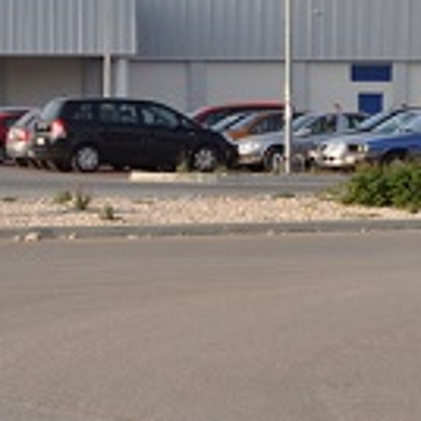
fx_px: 2243
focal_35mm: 163
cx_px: -72
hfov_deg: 10.6
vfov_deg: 10.7
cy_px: 30
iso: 400
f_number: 5.6
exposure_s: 1/1250
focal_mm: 38
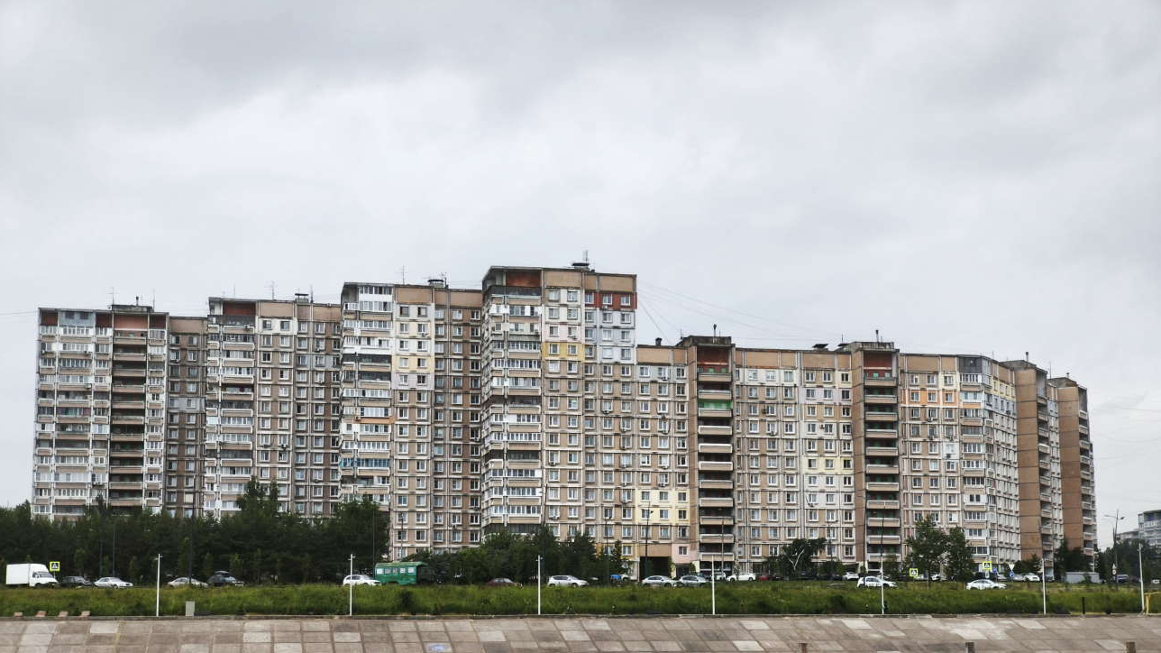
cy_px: 438
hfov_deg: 37.9
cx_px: 576
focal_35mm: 55
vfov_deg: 21.7
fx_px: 1693
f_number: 1.9
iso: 64
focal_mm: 7.1
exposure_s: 1/100
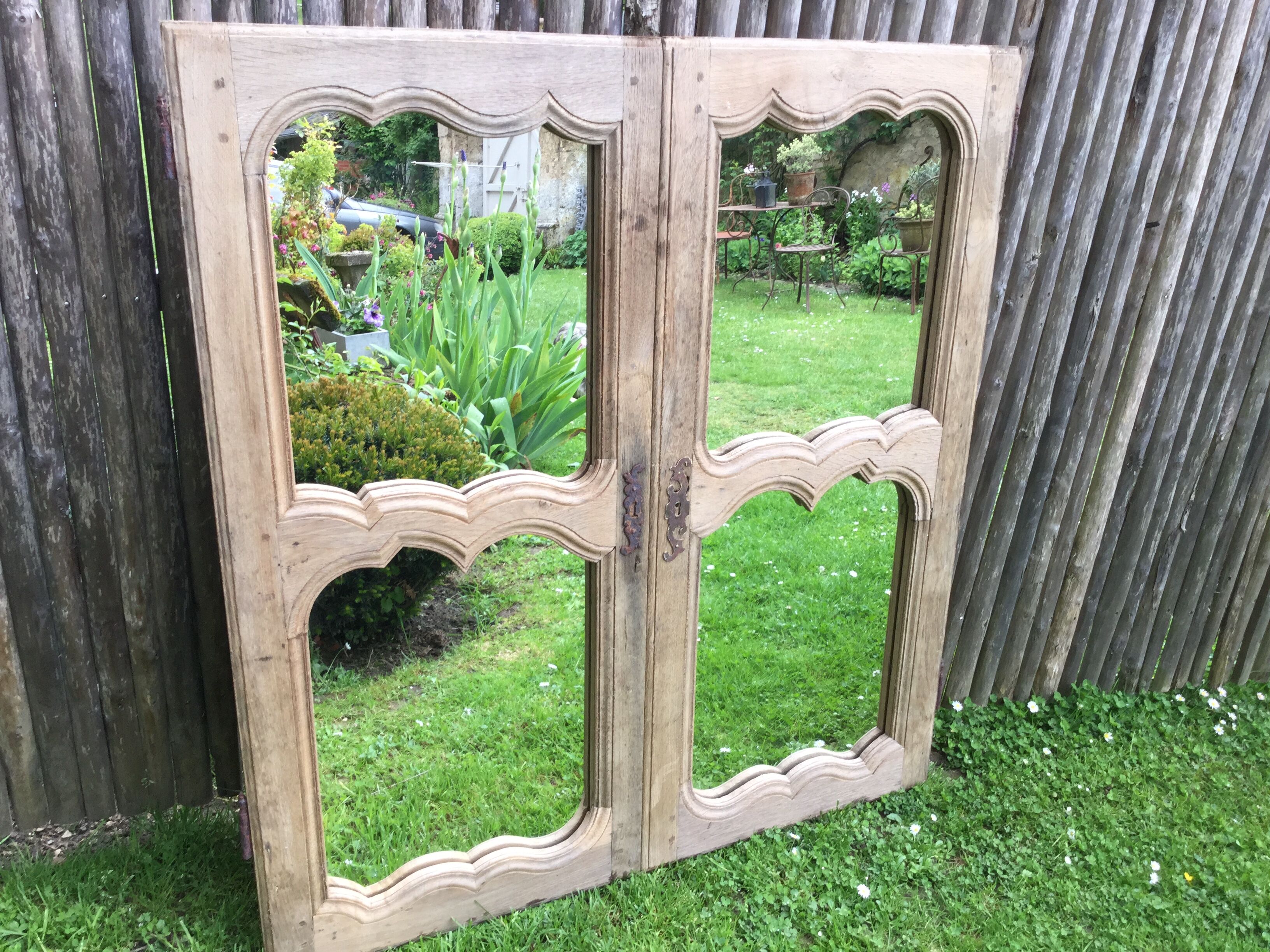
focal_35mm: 31
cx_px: 635
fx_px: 1137
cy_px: 476
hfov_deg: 58.4
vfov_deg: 45.4
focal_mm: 3.3
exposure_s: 1/100
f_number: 2.4
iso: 32
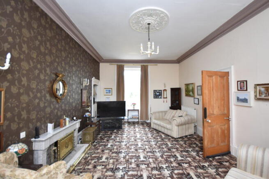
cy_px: 90
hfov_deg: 100.4
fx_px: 112
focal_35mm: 15
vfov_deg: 77.4
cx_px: 134
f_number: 4
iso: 800
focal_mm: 10
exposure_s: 1/60
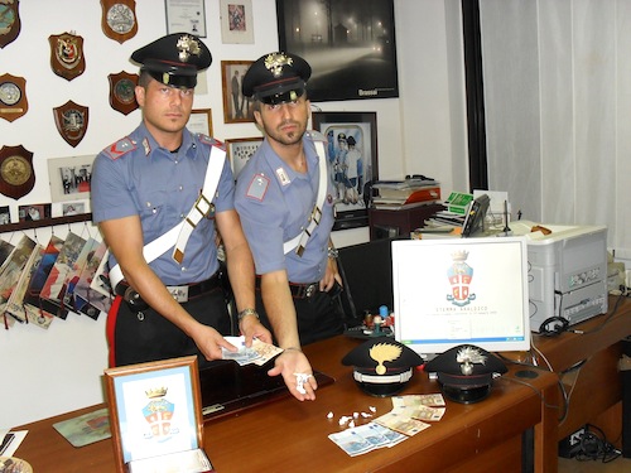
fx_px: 638
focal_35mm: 35
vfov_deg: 40.7
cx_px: 316
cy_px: 236
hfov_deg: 52.6
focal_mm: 6.3
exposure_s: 1/45
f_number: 3.2
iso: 200
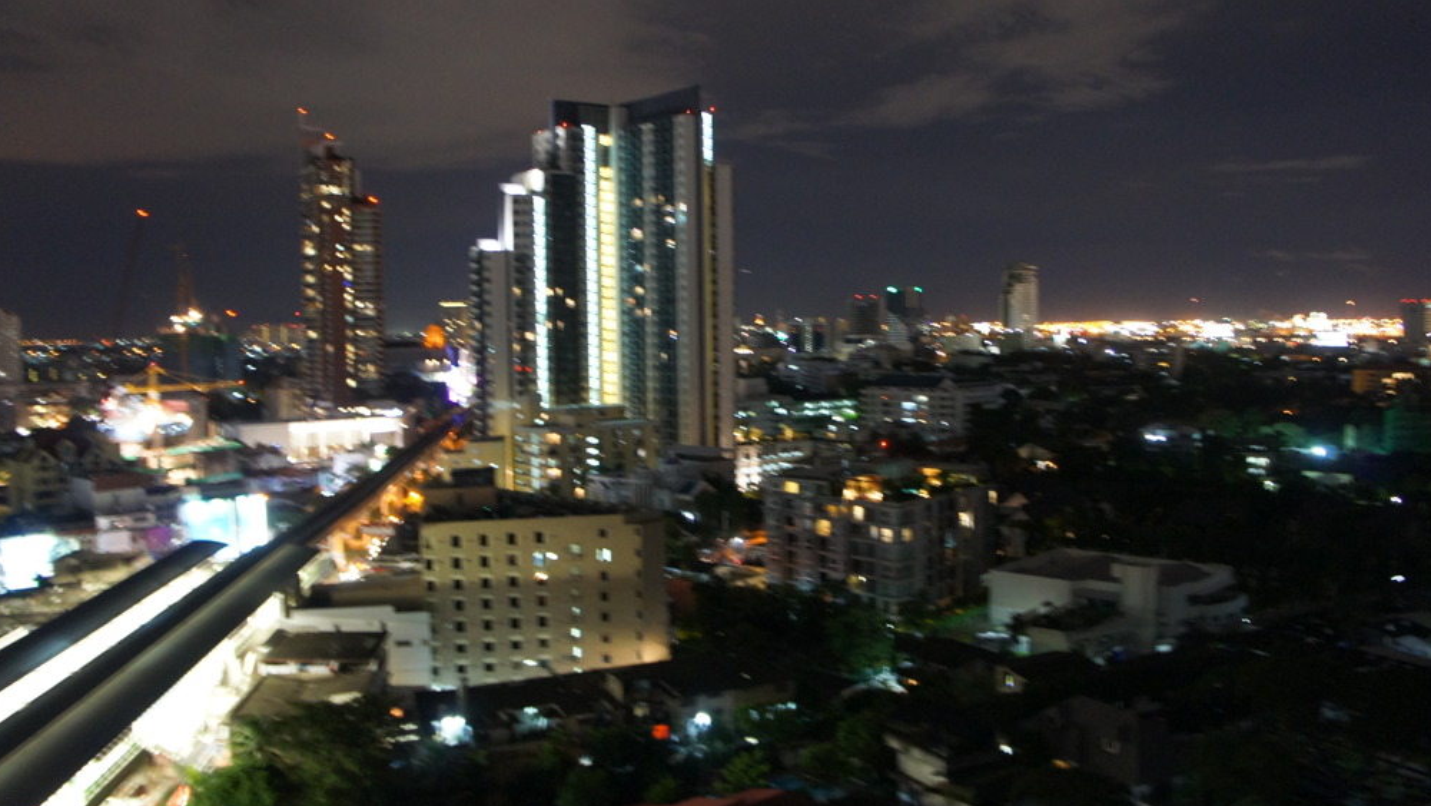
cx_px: 727
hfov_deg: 63.4
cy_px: 406
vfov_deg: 38.3
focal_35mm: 31
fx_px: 1159
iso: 1600
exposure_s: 1/2.5
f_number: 4
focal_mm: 19
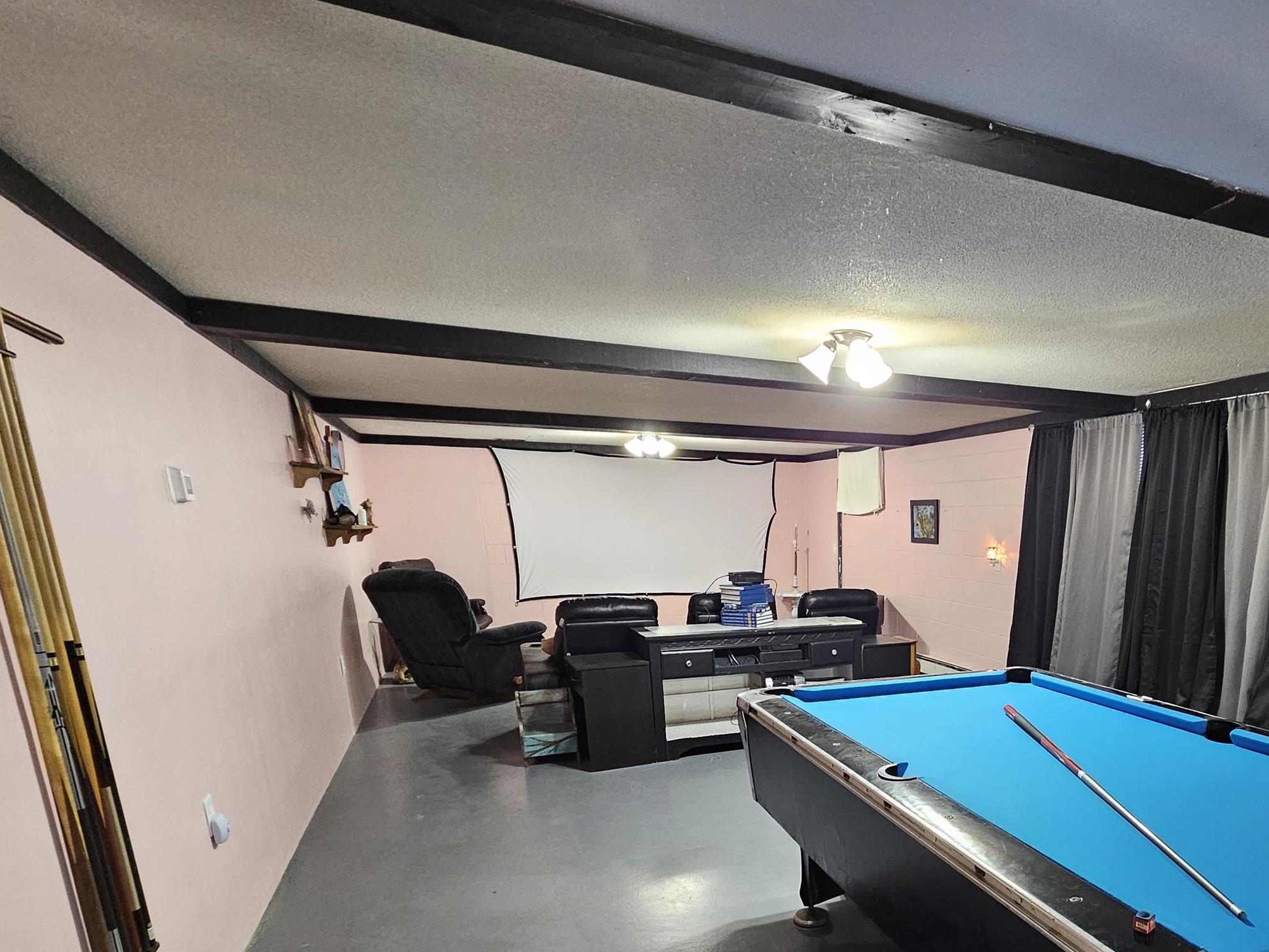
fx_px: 733
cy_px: 728
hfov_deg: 77.4
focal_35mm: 20
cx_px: 906
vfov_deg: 61.8
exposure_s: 1/30
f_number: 2.2
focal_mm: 2.2
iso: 400
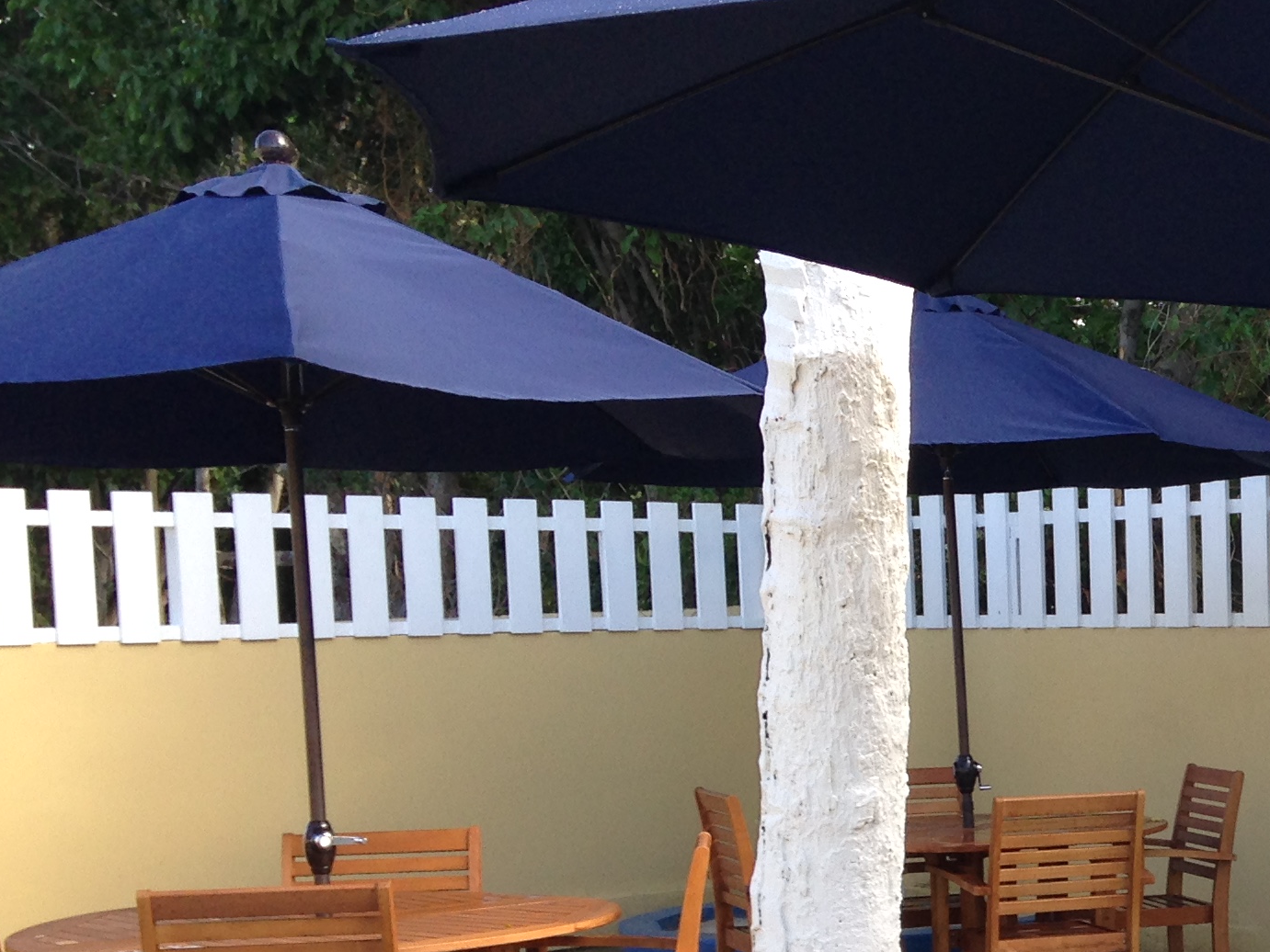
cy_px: 888
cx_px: 1416
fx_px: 2862
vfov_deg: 18.5
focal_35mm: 78
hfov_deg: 23.4
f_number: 2.4
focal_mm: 4.12
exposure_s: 1/211
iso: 50
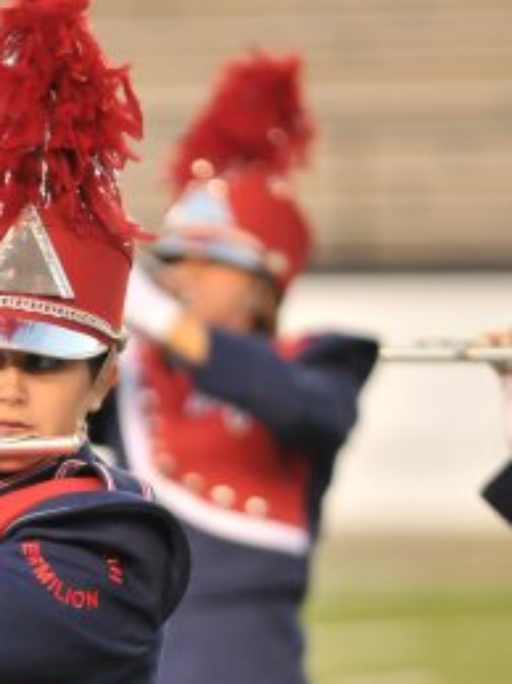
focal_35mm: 668
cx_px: -9
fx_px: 13185
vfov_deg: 3.0
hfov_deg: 2.2
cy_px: 671
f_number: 2.8
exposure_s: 1/250
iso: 800
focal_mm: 200
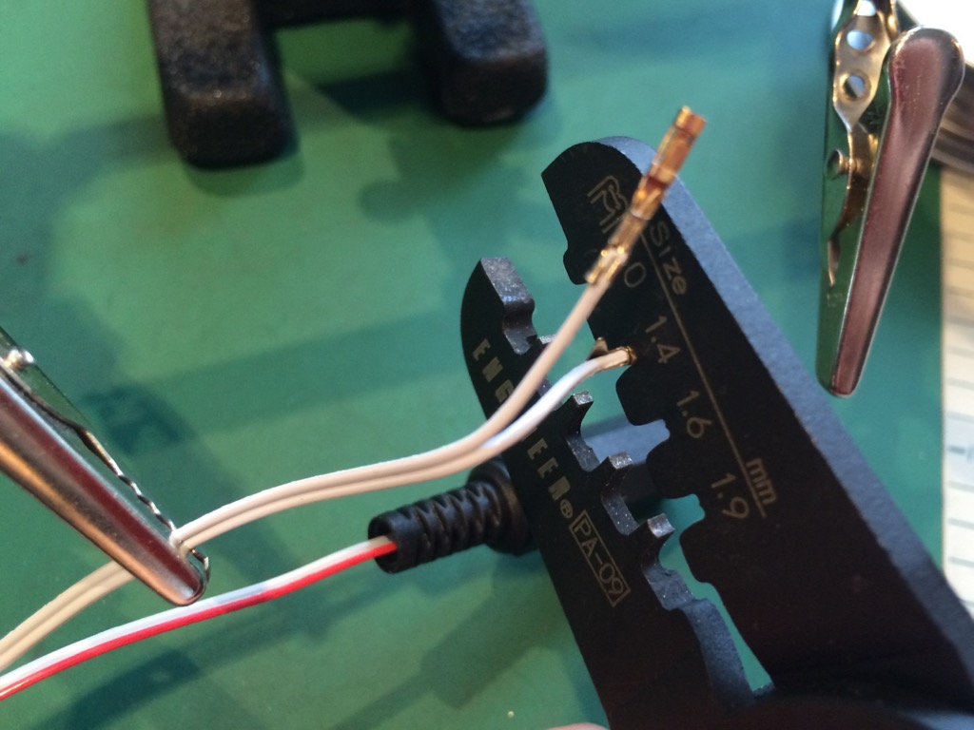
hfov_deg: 61.7
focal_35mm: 29
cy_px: 365
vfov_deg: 48.2
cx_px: 487
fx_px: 816
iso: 160
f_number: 2.2
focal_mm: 4.15
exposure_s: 1/30
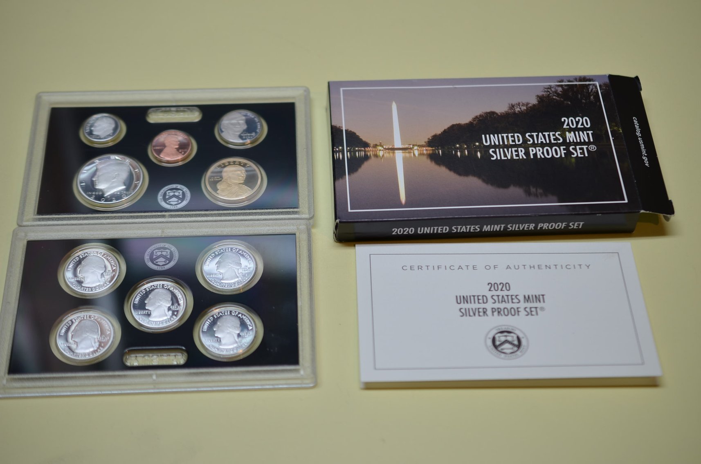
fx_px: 1166
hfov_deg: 33.5
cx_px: 350
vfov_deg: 22.5
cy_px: 232
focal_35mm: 60
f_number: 2.8
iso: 100
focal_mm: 40
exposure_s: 1/60
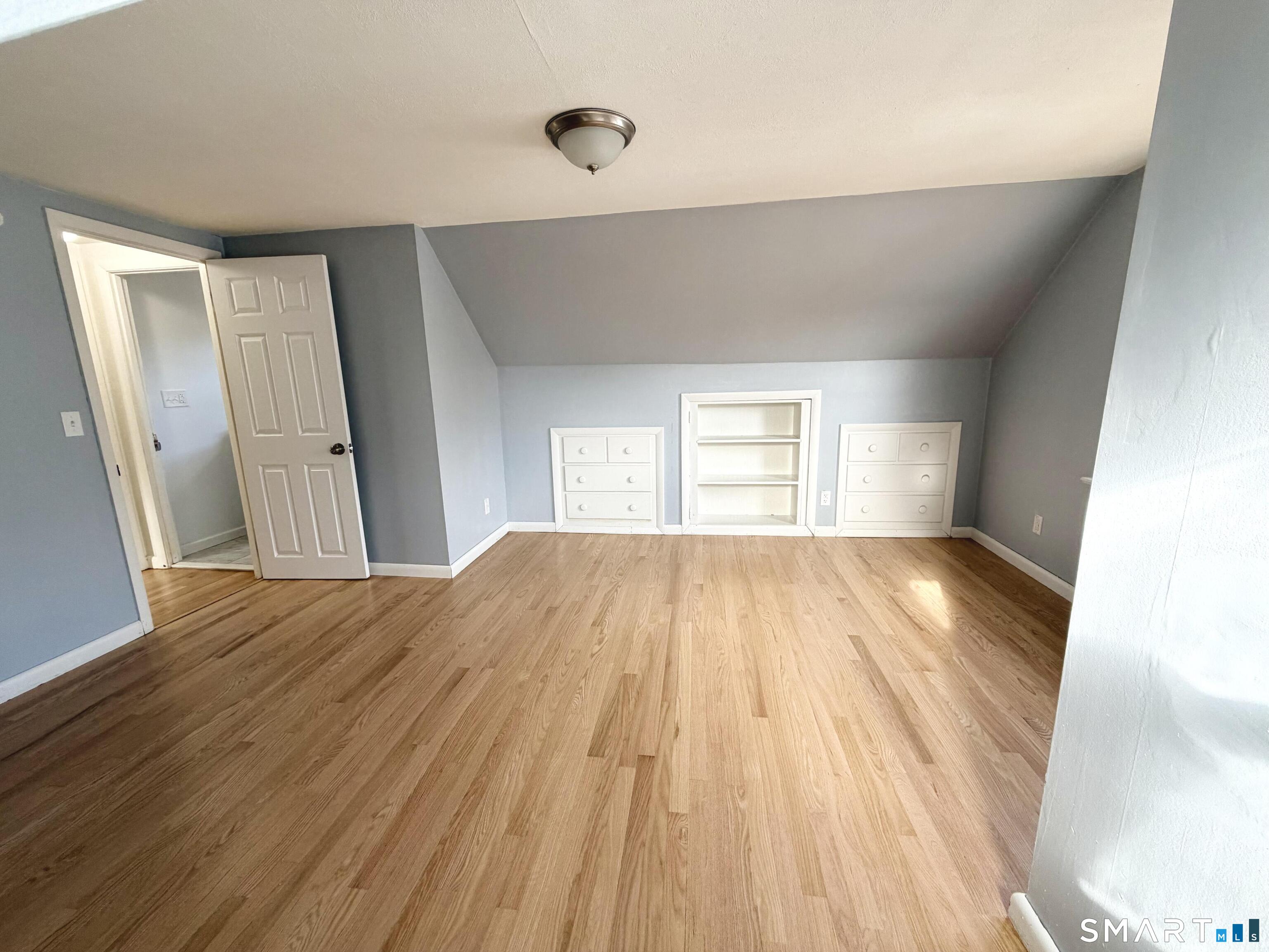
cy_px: 476
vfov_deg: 85.7
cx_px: 634
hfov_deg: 102.1
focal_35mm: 14
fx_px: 513
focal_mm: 2.22
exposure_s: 1/121
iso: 125
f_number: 2.2
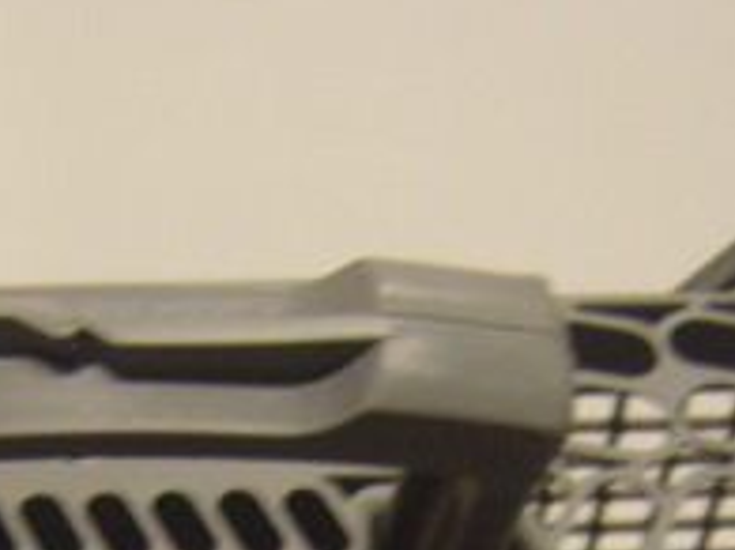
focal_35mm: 115
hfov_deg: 17.0
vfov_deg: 12.3
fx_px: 2440
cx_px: 162
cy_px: 821
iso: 200
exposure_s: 1/15
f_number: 2.8
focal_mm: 7.4
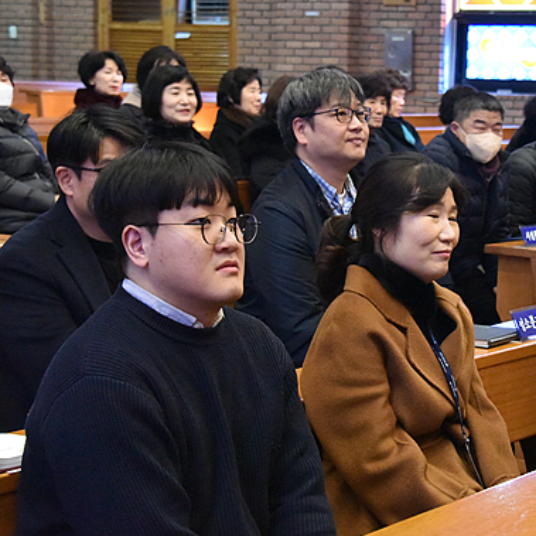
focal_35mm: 104
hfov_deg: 16.6
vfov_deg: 16.7
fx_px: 1822
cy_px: 240
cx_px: 438
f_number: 6.3
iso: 8000
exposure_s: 1/125
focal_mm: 58
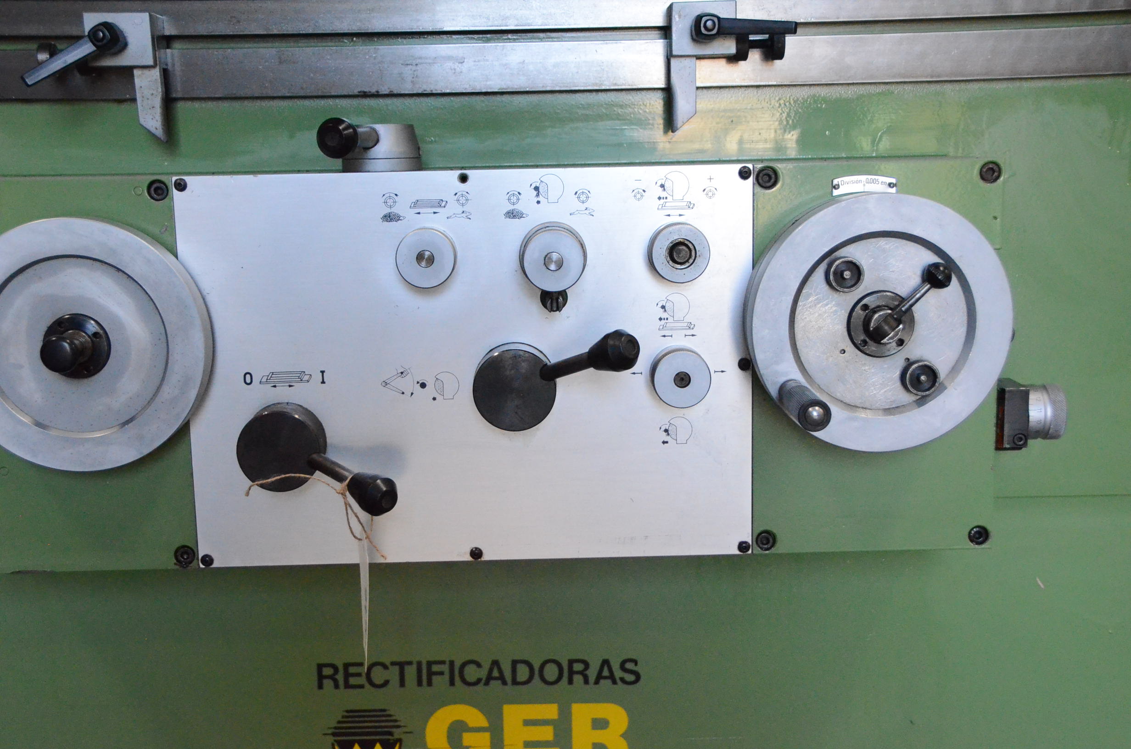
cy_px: 374
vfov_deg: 28.8
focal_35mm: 46
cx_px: 566
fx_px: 1458
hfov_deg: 42.4
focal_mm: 31
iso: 6400
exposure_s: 1/1600
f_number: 4
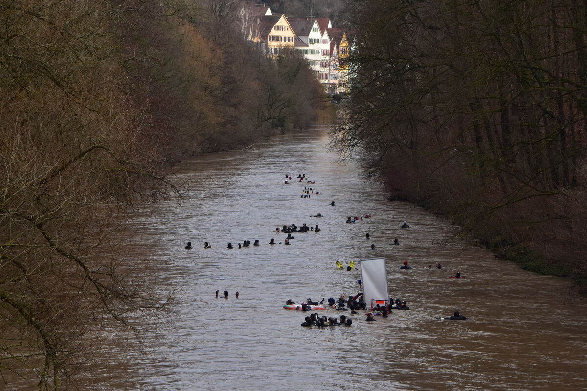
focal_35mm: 158
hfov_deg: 13.0
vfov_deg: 8.7
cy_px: 196
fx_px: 2568
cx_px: 294
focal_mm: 105
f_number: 13
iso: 400
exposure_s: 1/160
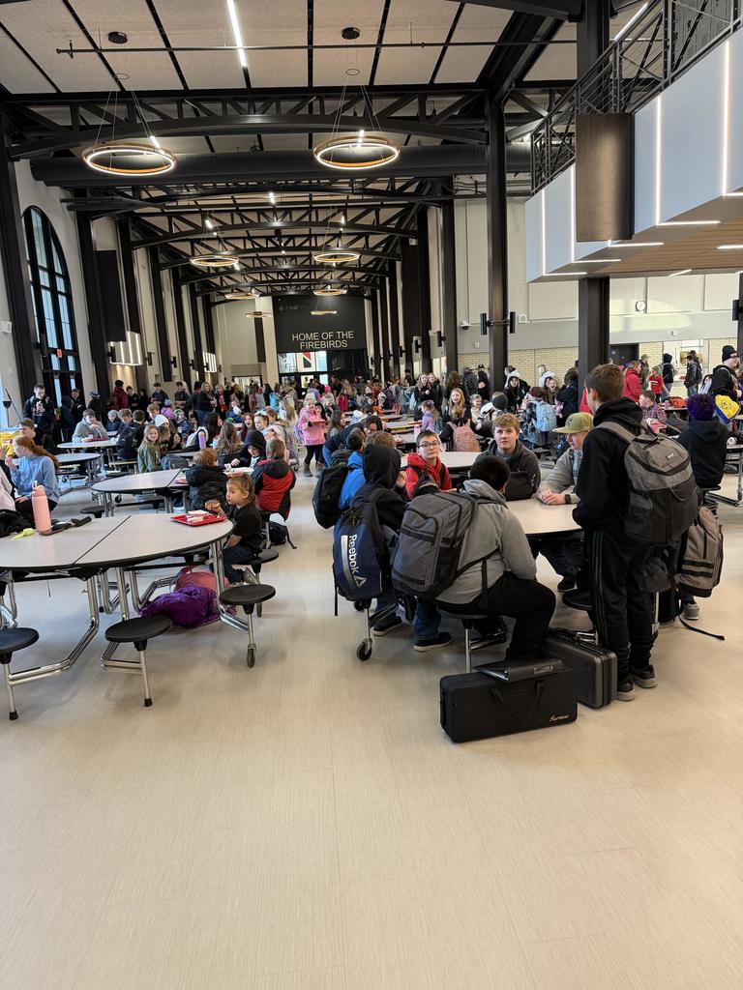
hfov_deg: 56.8
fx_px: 687
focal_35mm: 24
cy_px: 495
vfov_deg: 71.6
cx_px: 372
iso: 250
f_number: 1.78
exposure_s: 1/60
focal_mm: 6.76
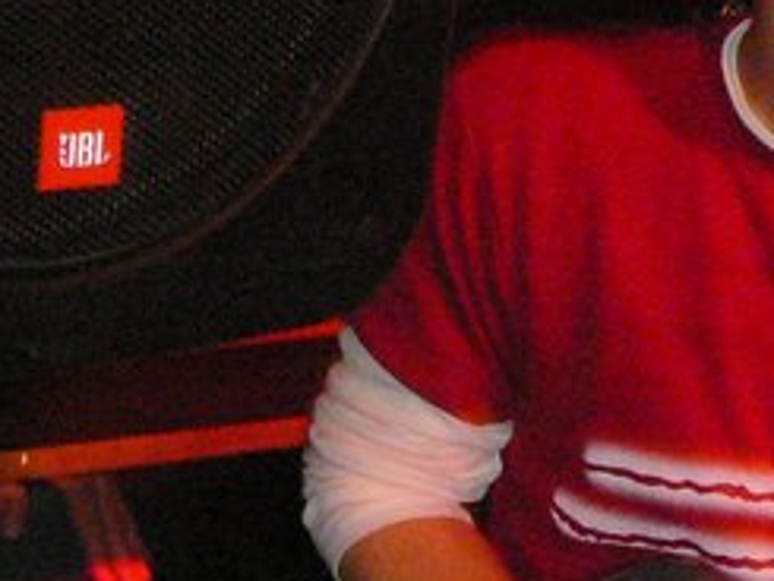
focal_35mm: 290
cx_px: 1343
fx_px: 6487
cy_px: 420
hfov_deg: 6.7
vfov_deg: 5.1
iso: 400
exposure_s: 1/30
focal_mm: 10.5
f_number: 3.7
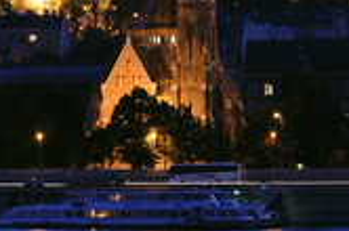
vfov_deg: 5.1
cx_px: 220
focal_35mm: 267
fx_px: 2583
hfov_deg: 7.7
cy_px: -13
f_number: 8
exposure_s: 3
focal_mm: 70
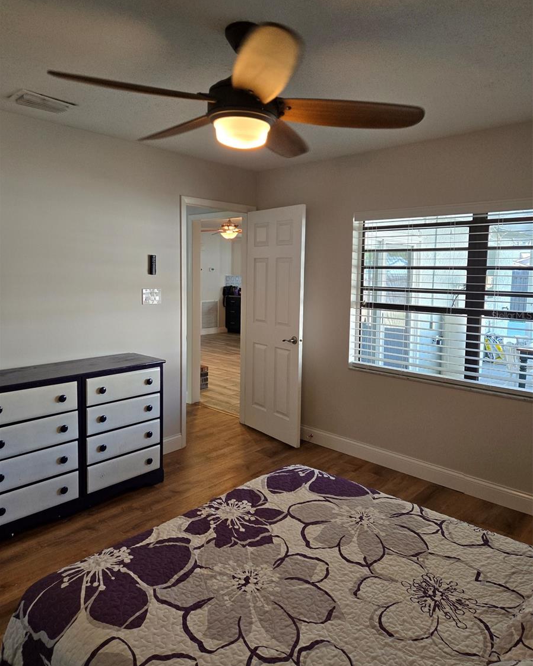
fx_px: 473
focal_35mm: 24
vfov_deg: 70.2
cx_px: 266
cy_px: 315
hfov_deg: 58.8
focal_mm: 5.4
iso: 160
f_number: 1.8
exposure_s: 1/120
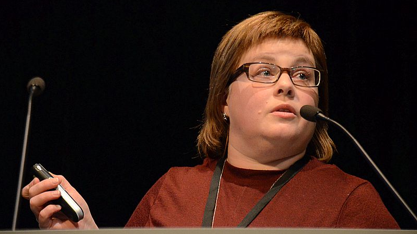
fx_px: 2350
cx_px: 208
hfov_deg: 10.1
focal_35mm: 213
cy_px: 110
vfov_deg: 5.7
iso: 3200
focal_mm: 135
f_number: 5.6
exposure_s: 1/60
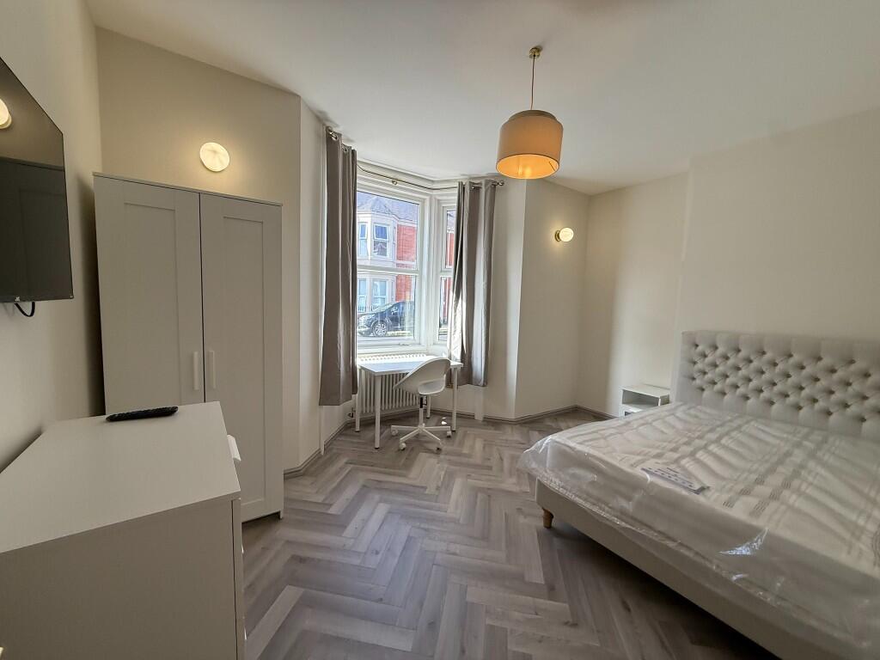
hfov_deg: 102.1
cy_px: 330
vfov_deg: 85.7
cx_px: 440
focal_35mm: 14
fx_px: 356
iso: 64
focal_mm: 2.22
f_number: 2.2
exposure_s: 1/228
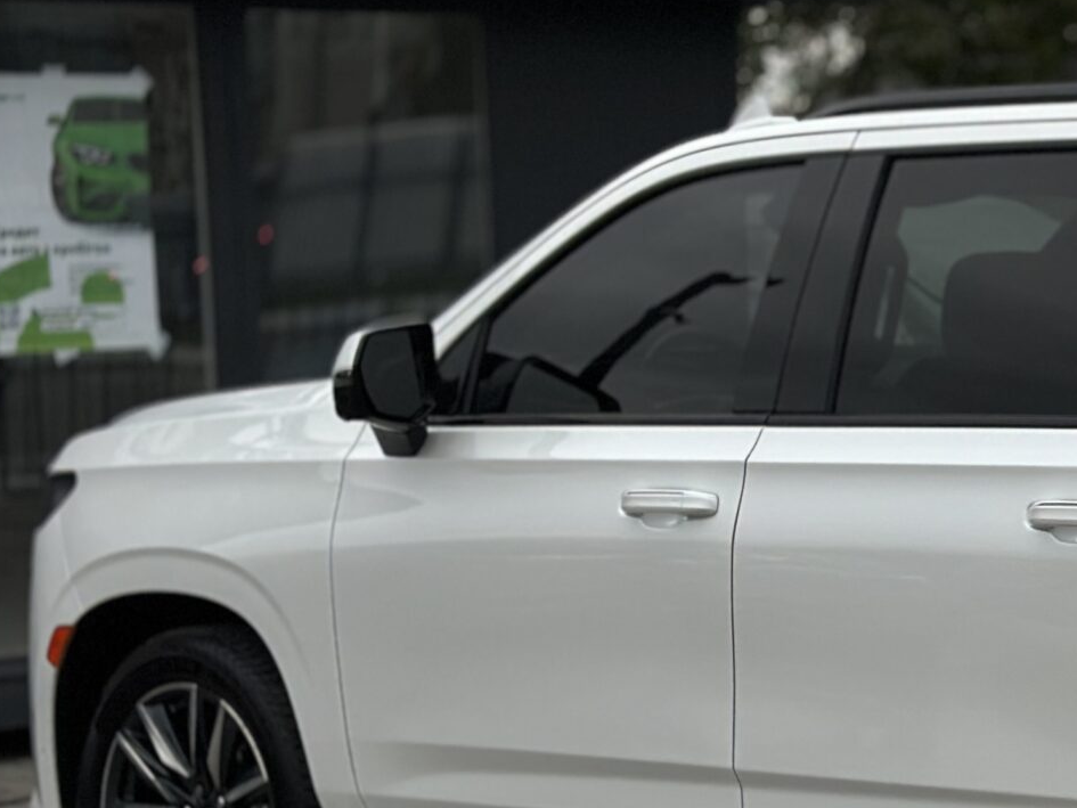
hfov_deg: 14.6
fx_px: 4045
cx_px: 1317
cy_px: 571
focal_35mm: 130
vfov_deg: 11.4
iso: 80
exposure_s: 1/280
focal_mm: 6.86
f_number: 1.78
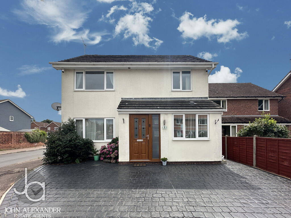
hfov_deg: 102.1
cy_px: 109
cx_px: 146
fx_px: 118
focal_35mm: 14
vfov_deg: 85.7
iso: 50
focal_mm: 2.22
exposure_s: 1/1052
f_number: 2.2
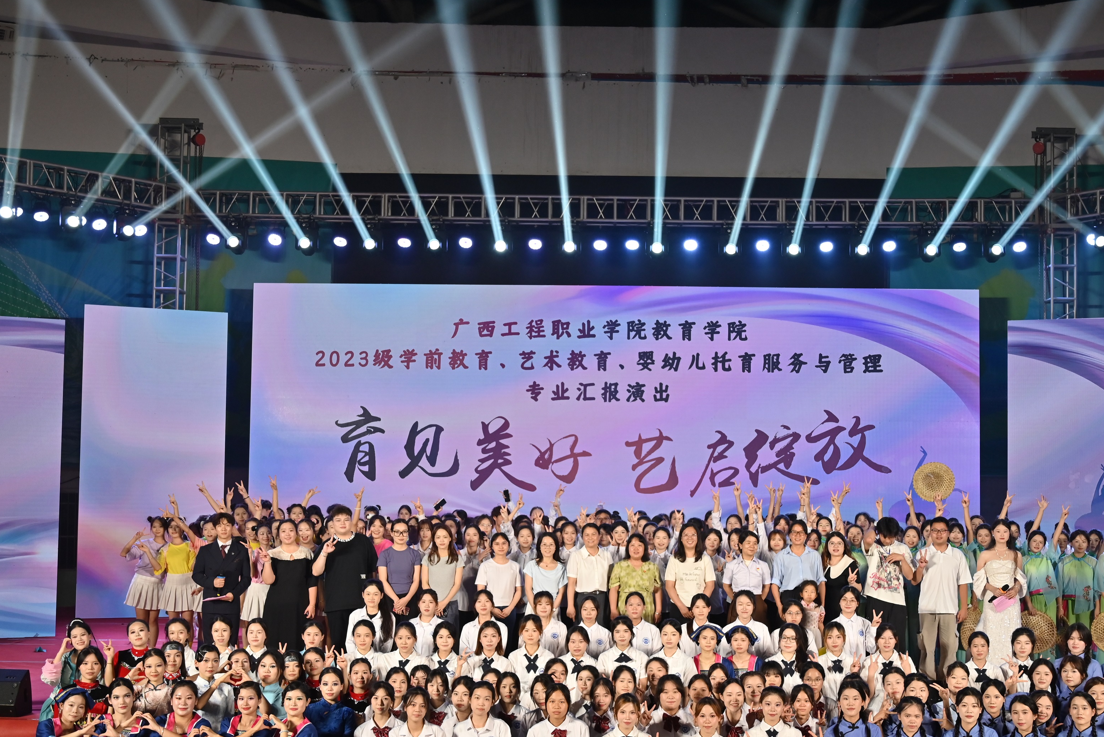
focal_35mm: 45
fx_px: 1370
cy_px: 428
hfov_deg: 43.8
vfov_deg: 30.1
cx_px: 633
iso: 640
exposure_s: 1/250
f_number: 5
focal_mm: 34.5
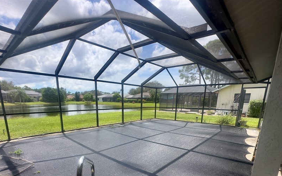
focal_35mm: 19
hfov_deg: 87.9
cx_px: 132
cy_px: 134
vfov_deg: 58.6
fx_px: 146
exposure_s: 1/1304
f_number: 2.2
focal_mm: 2.22
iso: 50
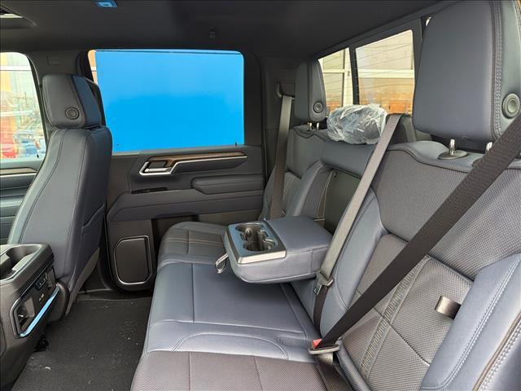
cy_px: 196
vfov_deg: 56.8
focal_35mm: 24
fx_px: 361
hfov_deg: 71.6
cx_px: 260
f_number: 1.78
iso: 640
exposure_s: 1/60
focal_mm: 6.76
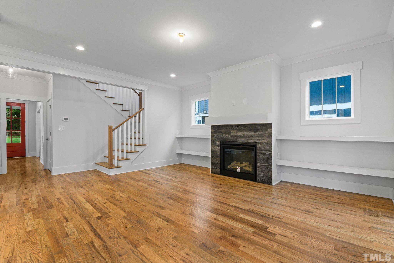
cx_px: 197
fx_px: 164
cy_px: 132
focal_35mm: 15
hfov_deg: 100.4
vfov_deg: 77.3
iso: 500
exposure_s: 1/3
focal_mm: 15
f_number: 8
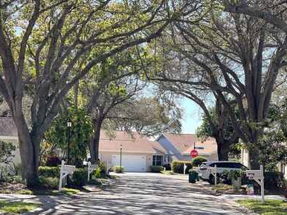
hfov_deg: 23.5
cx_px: 112
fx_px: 688
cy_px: 116
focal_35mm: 83
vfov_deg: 17.8
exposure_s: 1/641
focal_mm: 7.5
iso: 32
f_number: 2.2
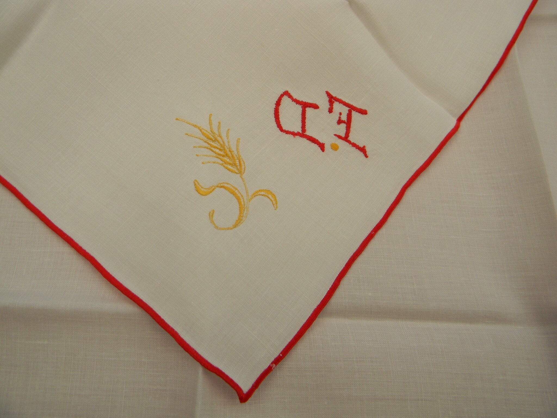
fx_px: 451
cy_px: 209
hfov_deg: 63.4
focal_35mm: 28
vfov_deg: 49.7
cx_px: 278
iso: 80
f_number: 3.5
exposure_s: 1/644
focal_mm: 5
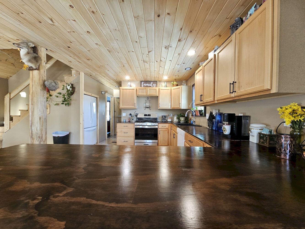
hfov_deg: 106.2
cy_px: 114
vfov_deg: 89.9
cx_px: 152
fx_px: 115
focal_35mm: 13
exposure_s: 1/60
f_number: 2.2
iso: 200
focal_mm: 2.2
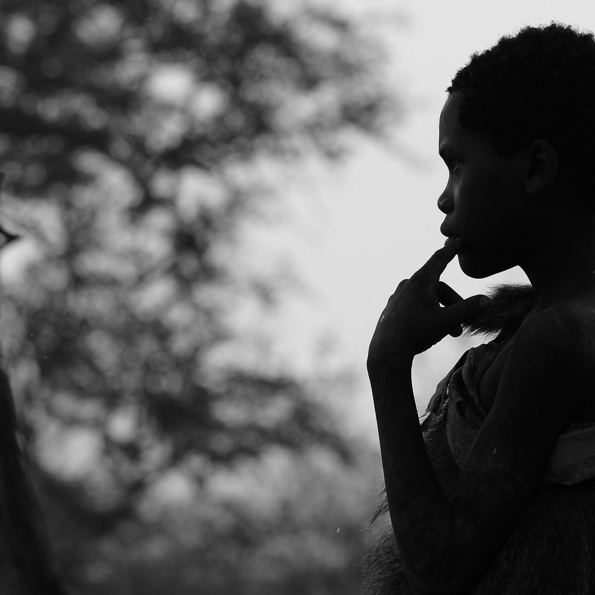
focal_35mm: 197
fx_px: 3831
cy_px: 298
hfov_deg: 8.9
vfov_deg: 8.9
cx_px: 397
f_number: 7.1
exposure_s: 1/1600
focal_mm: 150
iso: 640
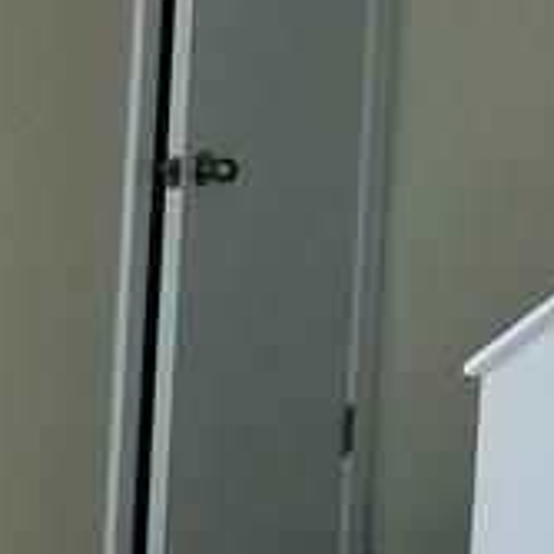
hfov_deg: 9.1
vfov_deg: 10.8
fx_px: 2843
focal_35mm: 157
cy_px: -186
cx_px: 1632
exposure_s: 1/30
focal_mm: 4.15
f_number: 2.2
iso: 32
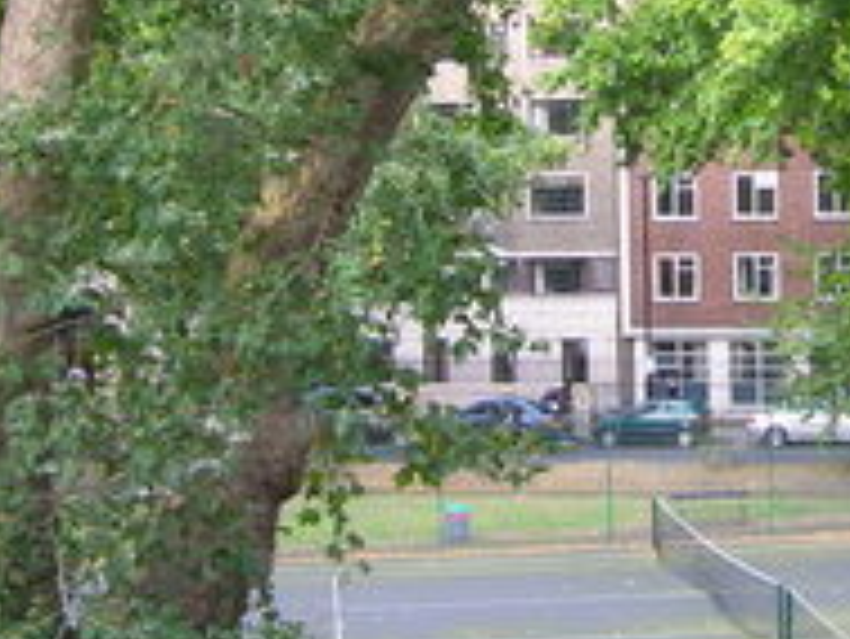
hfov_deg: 21.2
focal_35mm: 90
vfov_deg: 16.3
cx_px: 787
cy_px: 142
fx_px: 2211
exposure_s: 1/17.4
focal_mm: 5.7
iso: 50
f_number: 2.9
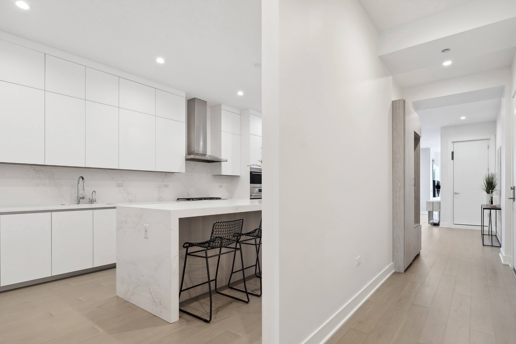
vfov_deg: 67.2
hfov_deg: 89.8
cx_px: 279
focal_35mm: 18
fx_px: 258
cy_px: 192
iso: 320
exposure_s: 1/13
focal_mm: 16
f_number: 8
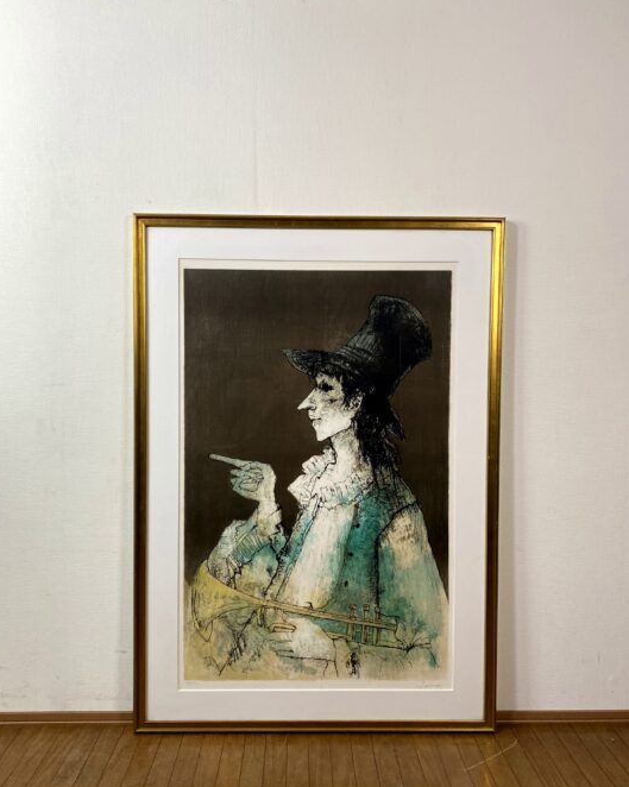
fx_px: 652
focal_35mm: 28
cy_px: 410
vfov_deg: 62.2
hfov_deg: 51.5
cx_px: 312
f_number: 1.8
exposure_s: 1/100
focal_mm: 4.25
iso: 125
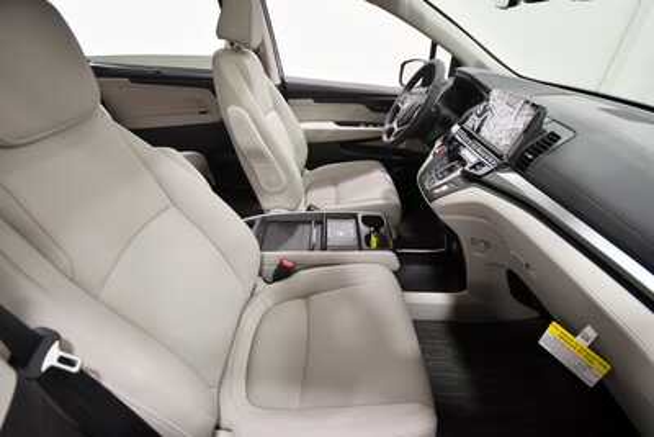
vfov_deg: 77.4
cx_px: 327
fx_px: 273
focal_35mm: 15
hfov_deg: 100.4
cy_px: 218
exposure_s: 1/125
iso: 1100
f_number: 4
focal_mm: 10
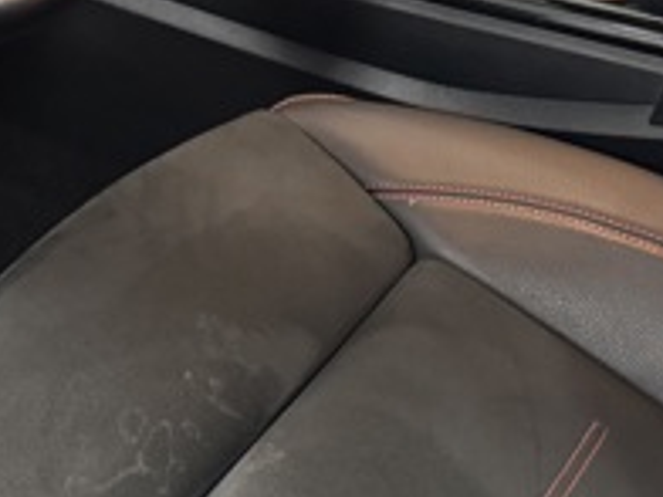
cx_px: 193
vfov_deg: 14.8
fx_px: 1877
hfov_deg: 19.9
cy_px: 3
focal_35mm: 98
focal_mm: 6.76
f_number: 1.78
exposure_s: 1/33
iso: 800
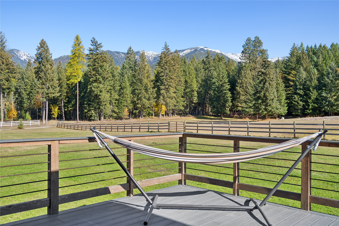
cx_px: 170
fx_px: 311
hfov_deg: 57.2
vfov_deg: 40.0
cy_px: 113
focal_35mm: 33
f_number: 6.3
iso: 100
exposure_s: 1/500
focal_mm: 22
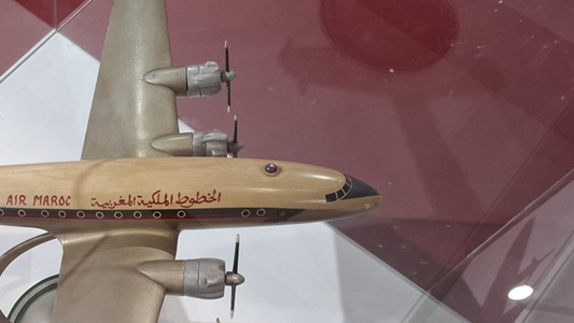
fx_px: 700
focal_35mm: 46
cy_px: 304
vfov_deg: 25.0
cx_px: 62
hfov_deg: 41.2
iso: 160
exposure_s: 1/100
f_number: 1.8
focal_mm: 5.54
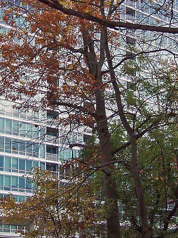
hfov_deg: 12.6
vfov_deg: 16.8
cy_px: 106
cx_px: 49
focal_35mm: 117
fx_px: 803
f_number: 4
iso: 140
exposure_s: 1/90
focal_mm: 10
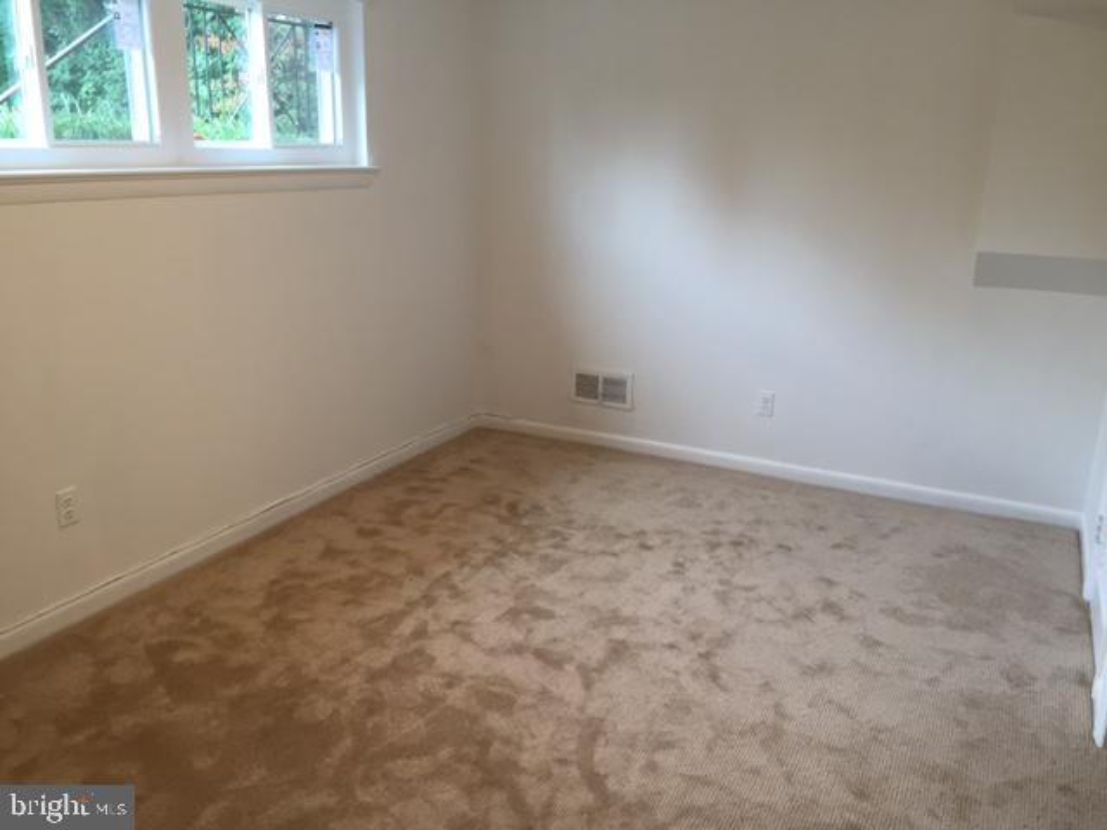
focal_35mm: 29
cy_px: 415
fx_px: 927
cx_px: 554
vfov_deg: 48.2
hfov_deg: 61.7
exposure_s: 1/30
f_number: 2.2
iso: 32
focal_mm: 4.15
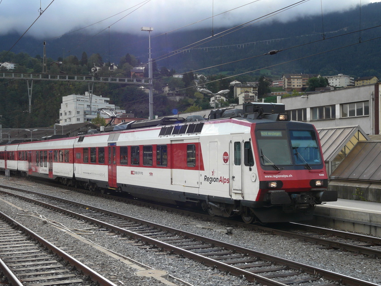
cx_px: 188
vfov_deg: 27.0
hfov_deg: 35.5
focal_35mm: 54
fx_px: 594
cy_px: 155
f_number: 4
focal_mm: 7.5
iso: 100
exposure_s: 1/200
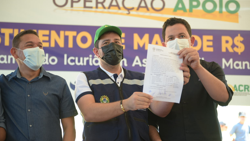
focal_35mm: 64
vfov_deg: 18.8
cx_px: 120
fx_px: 424
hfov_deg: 32.8
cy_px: 78
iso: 400
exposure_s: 1/200
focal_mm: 58
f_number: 2.8
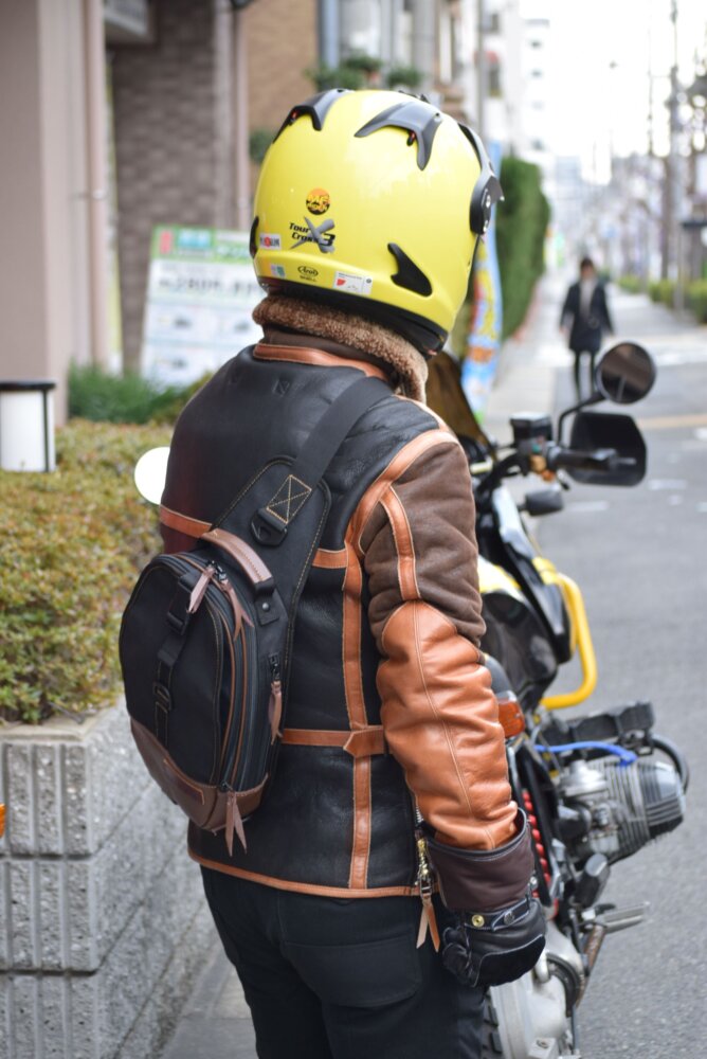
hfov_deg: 16.6
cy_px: 530
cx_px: 354
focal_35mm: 82
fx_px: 2427
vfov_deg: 24.6
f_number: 5
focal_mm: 55
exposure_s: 1/100
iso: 400
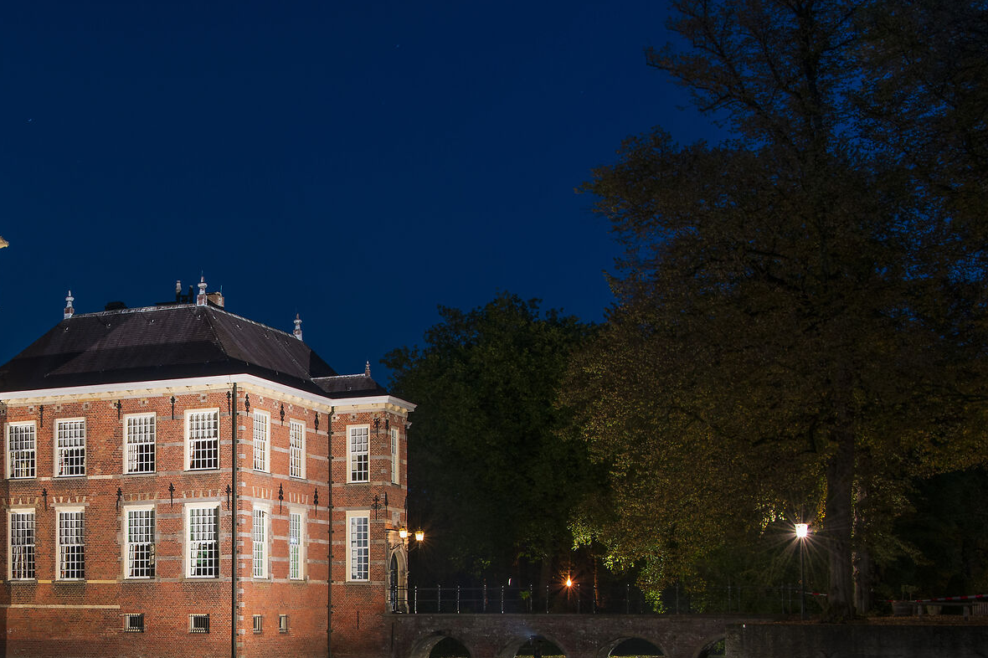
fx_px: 1619
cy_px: 560
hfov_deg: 32.8
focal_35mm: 59
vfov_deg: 22.6
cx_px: 164
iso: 100
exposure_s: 25
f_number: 11
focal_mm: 29
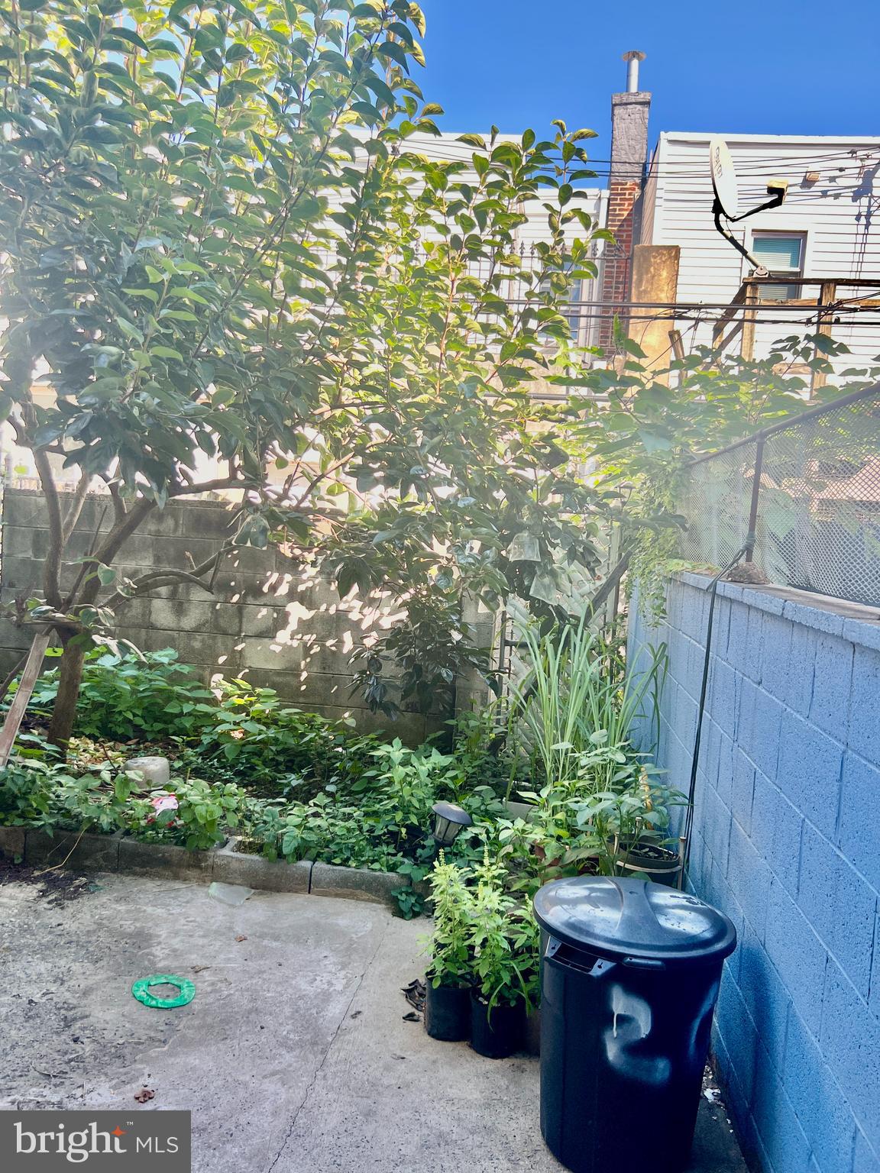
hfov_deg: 53.1
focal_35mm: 26
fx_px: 881
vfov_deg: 67.3
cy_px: 586
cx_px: 440
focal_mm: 5.7
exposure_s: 1/471
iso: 50
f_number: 1.5
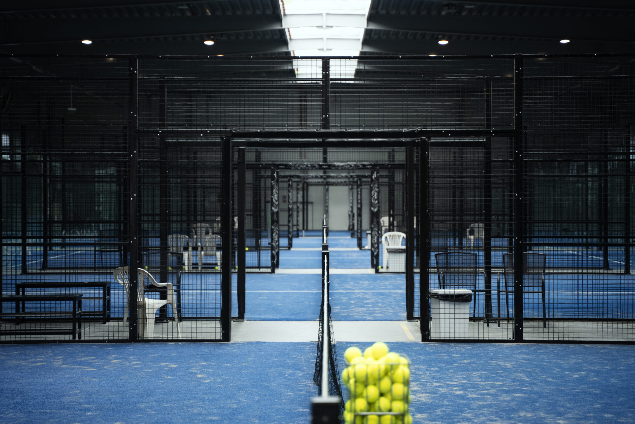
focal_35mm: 75
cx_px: 318
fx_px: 1324
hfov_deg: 27.0
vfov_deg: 18.2
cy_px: 212
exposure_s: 1/400
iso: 800
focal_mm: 75
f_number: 2.8
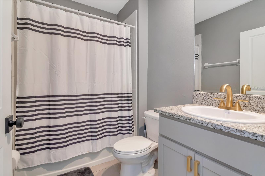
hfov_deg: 95.0
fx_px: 121
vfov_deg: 72.0
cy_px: 88
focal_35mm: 16
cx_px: 132
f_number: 11
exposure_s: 1/6
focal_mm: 11
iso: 1600
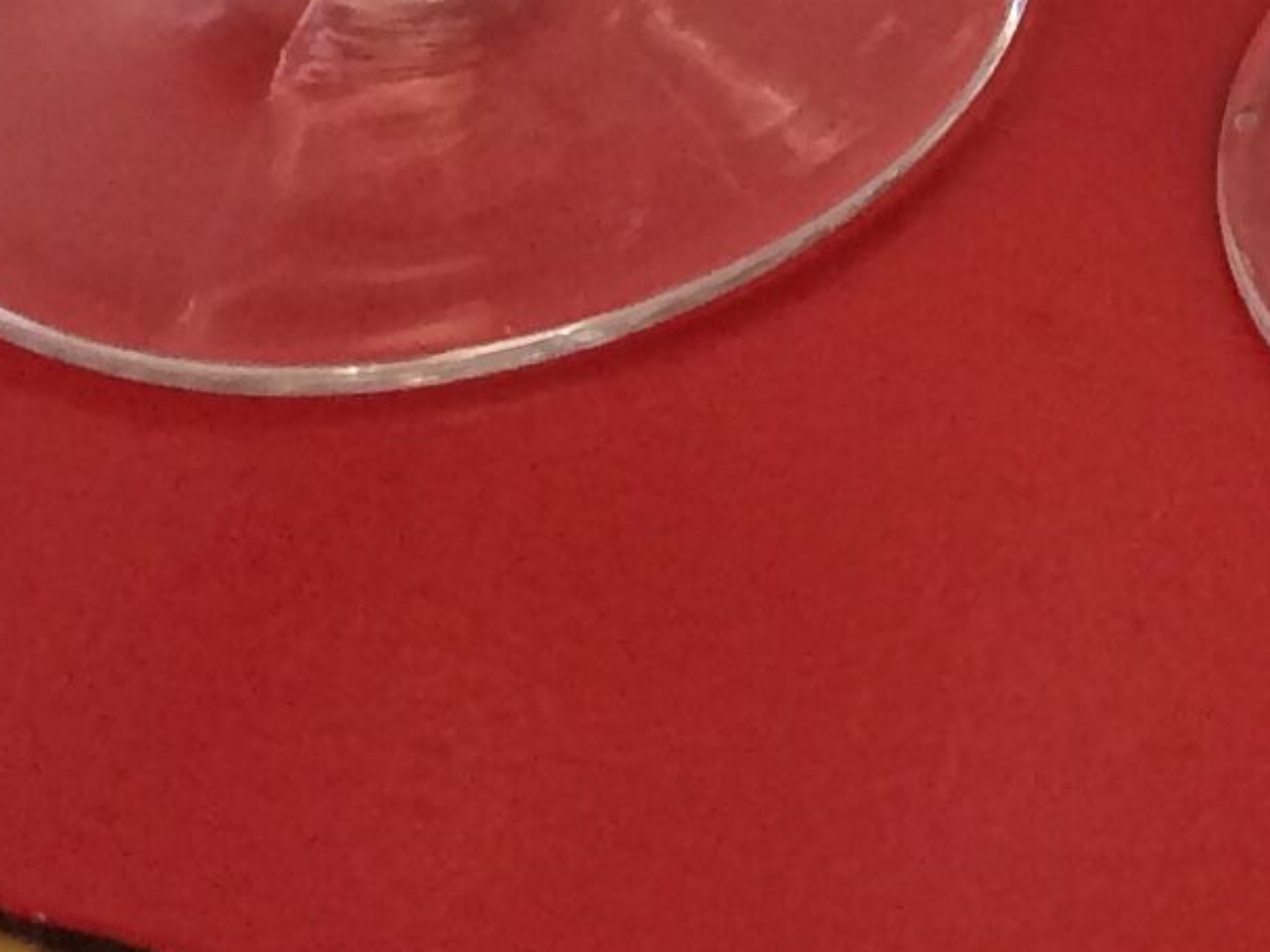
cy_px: -1940
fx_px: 5722
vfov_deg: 8.1
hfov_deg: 11.9
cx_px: 2067
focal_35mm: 156
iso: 40
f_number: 2.2
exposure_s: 1/33
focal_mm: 4.15
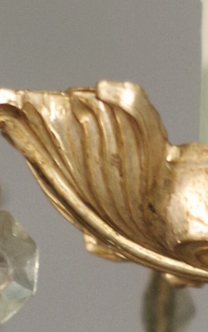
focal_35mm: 251
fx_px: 2276
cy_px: 530
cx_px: 137
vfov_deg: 8.2
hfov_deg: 5.2
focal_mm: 21.25
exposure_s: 1/60
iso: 400
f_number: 4
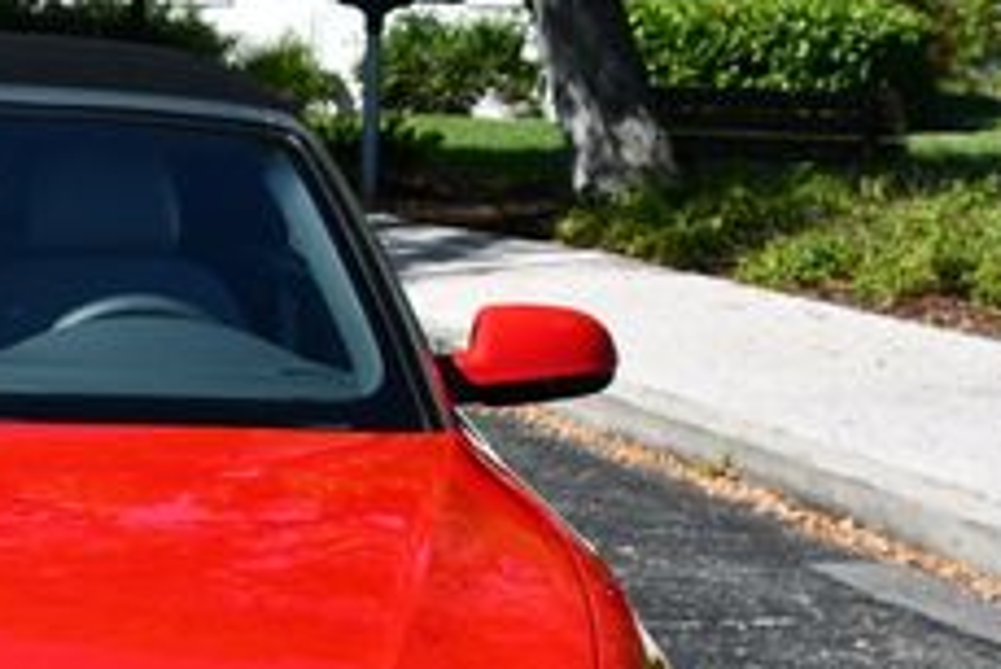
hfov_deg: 13.3
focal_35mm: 151
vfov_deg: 9.0
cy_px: 656
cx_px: -127
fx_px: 4201
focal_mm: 27
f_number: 8
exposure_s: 1/250
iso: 100
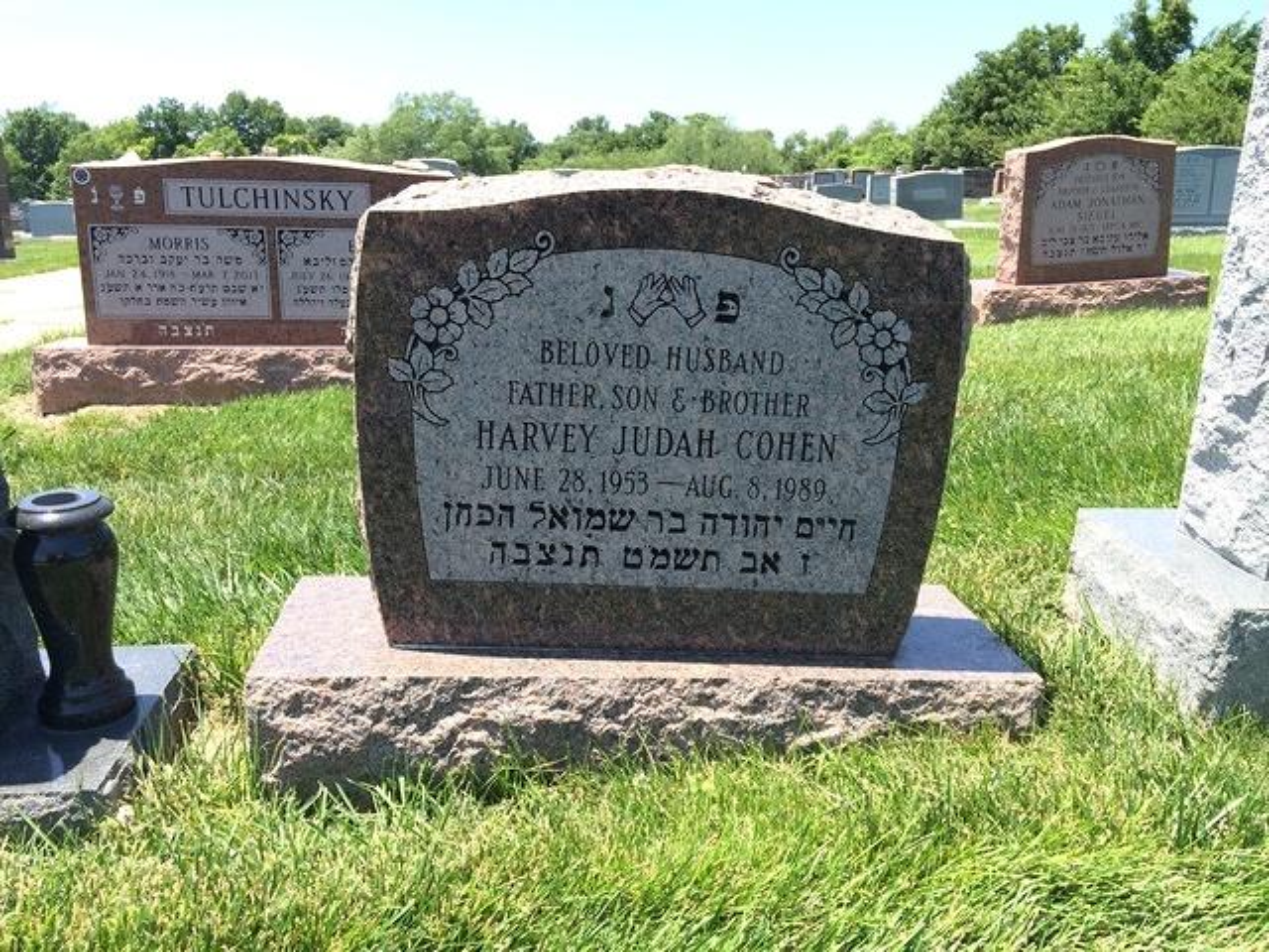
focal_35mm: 30
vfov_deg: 46.8
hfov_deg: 60.0
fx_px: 1100
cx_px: 634
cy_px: 476
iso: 32
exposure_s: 1/595
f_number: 2.2
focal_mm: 4.12
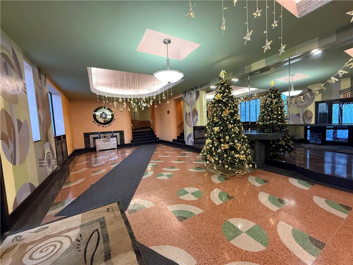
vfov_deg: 85.7
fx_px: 143
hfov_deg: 102.1
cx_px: 176
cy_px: 132
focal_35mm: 14
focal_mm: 2.22
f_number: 2.2
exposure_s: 1/60
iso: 640
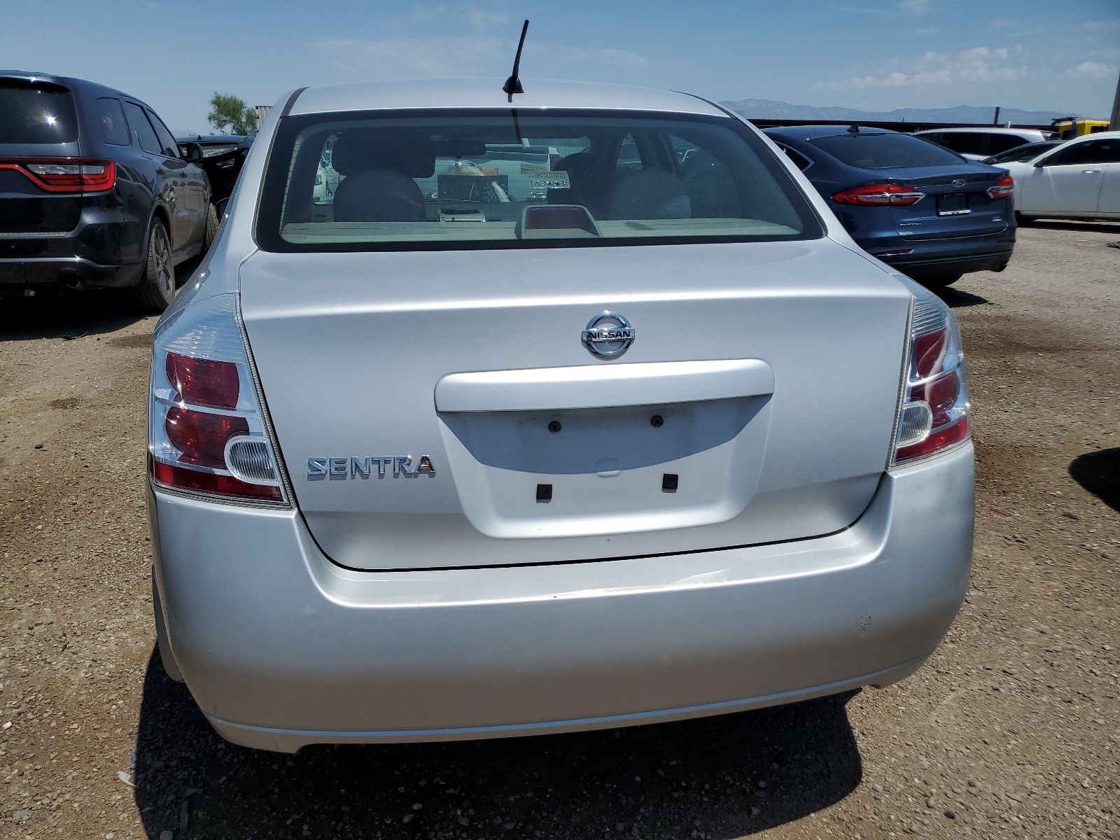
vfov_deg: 53.1
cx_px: 560
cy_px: 420
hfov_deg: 67.3
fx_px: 841
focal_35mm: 26
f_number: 1.5
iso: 50
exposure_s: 1/10000
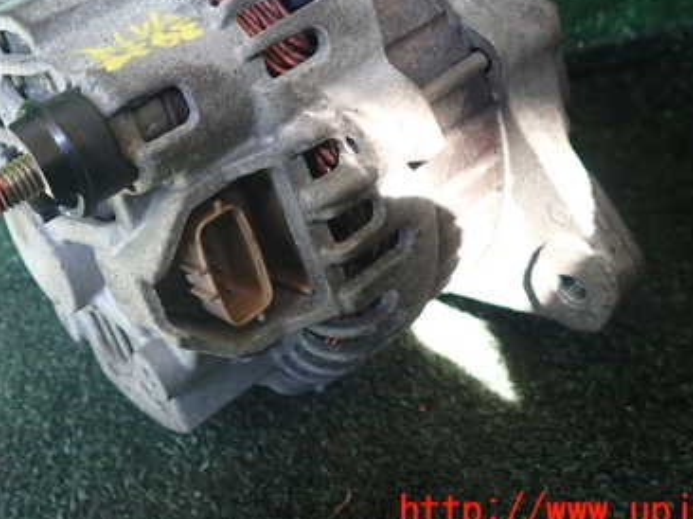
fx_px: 820
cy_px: 110
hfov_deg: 45.4
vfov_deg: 34.1
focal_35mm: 41
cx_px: 259
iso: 160
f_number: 2
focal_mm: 4.5
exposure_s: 1/60
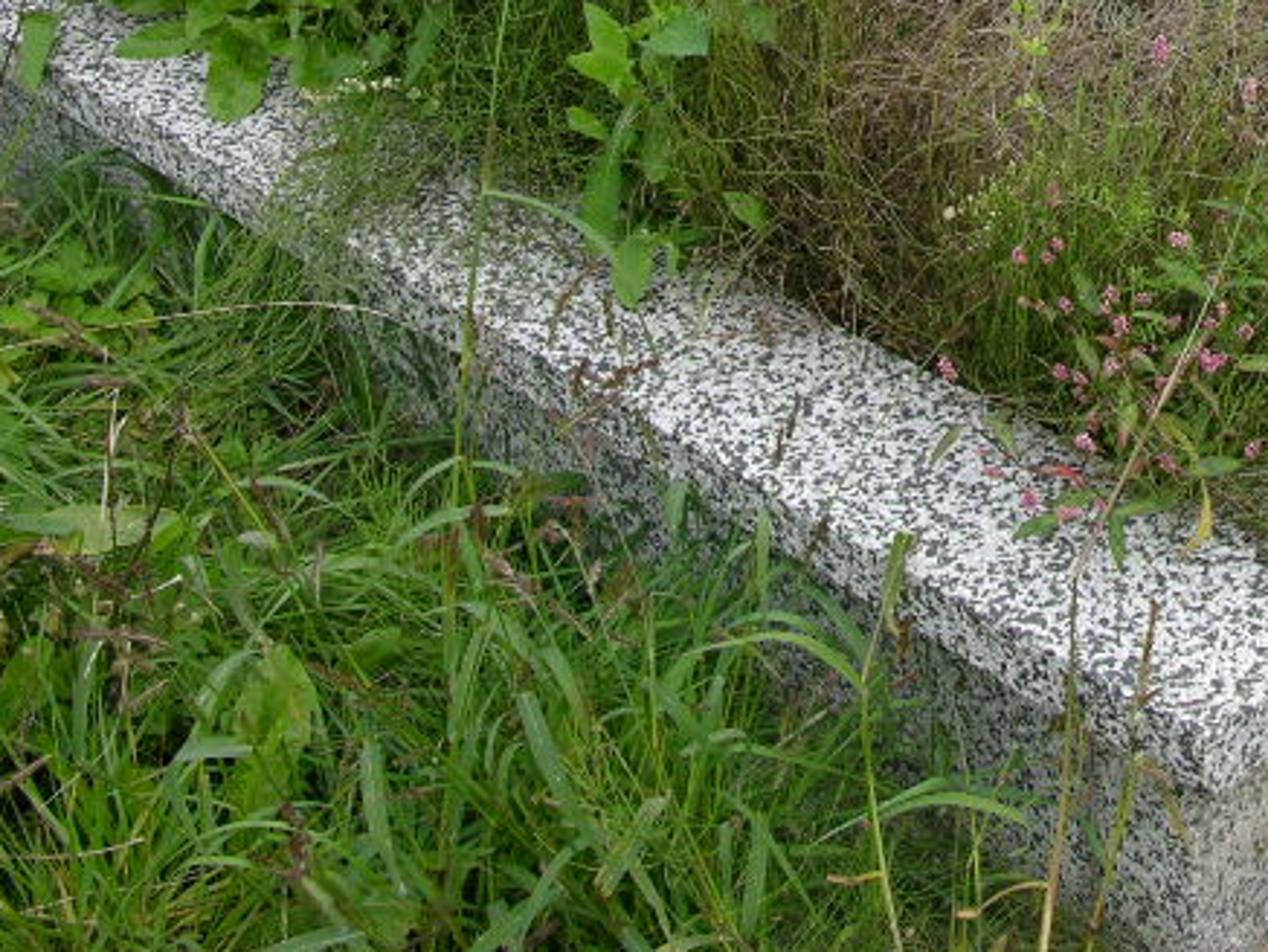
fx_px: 3005
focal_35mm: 82
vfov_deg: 17.3
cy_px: -125
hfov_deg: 23.1
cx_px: 1198
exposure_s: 1/130
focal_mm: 8.9
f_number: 5
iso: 50
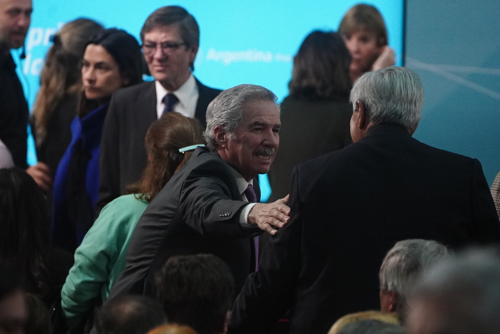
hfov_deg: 3.4
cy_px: 167
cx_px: 250
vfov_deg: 2.3
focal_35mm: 600
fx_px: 8333
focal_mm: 400
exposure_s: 1/1000
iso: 8000
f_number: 5.6
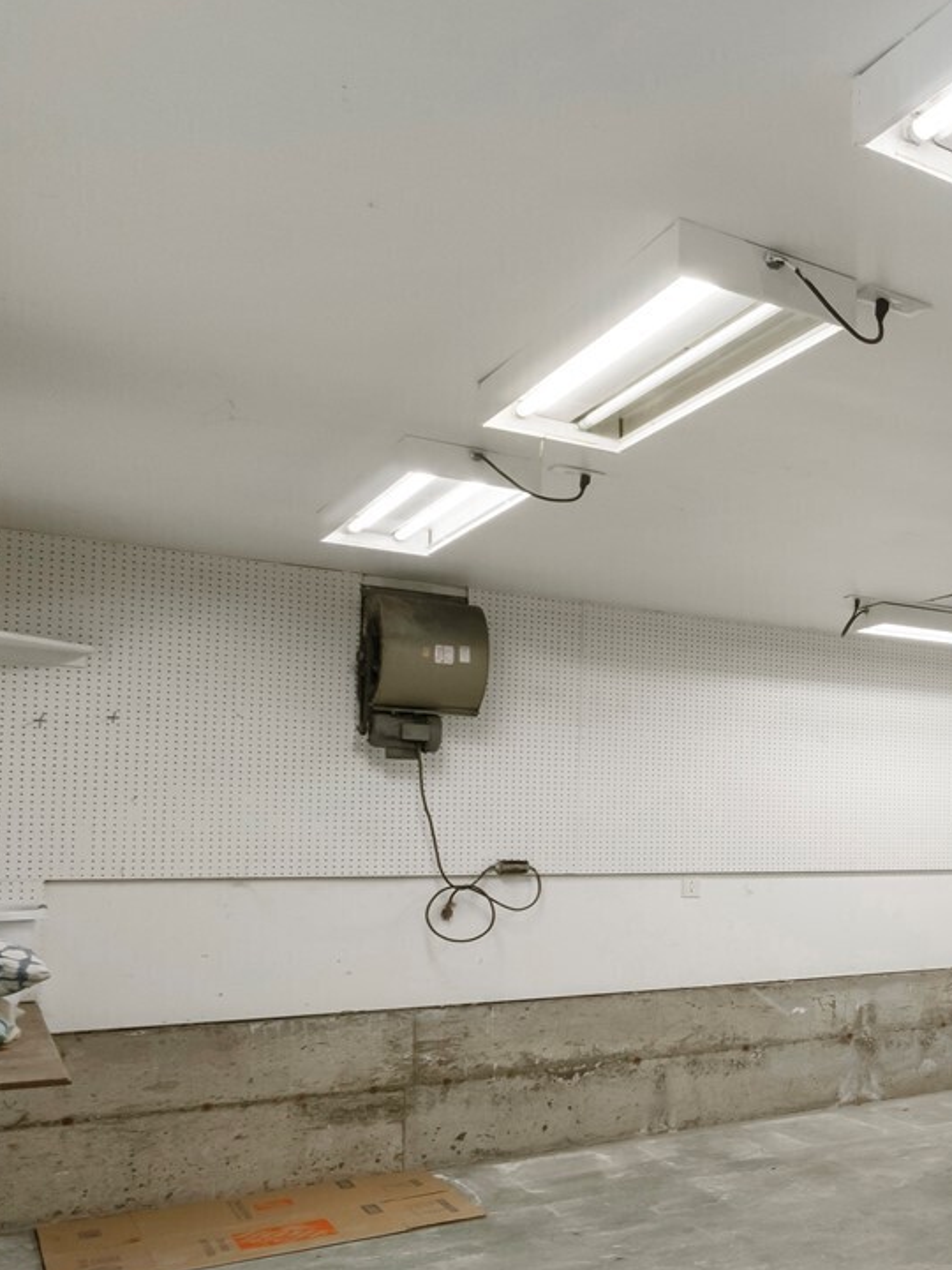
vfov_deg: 53.2
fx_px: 1247
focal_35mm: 34
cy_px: 819
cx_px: 1429
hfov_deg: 28.0
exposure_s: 1/6
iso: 800
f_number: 8
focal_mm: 10
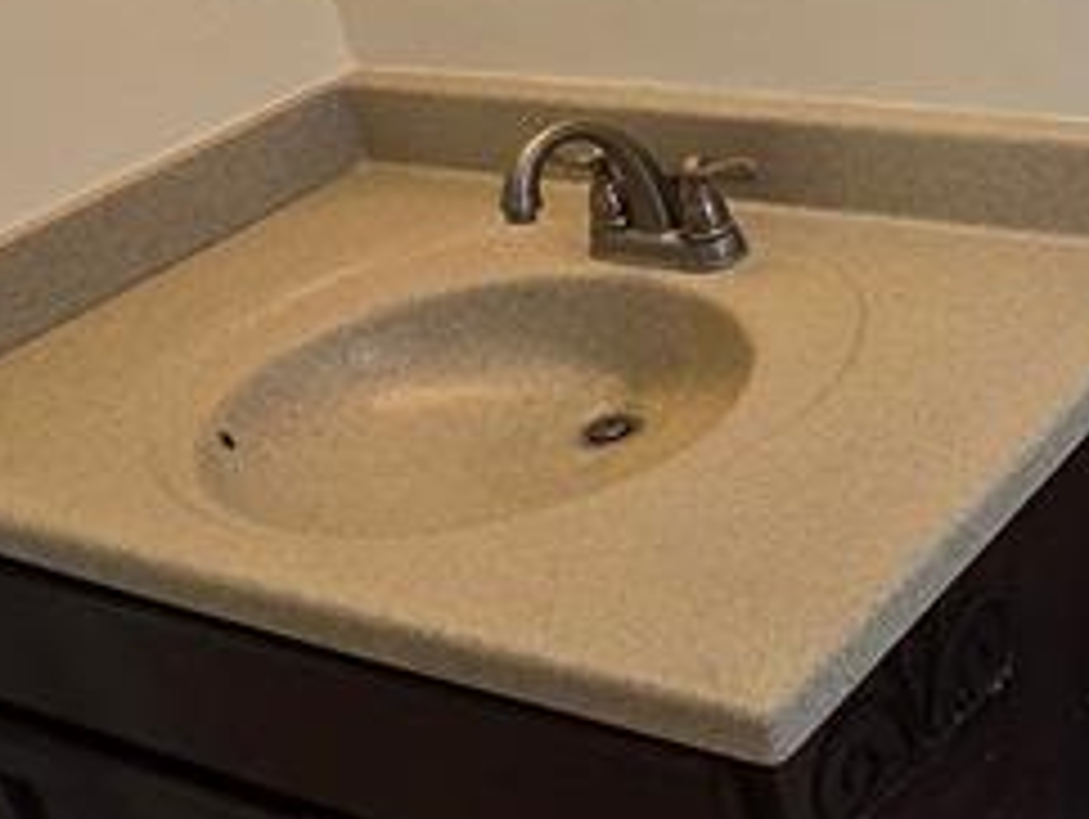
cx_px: 1202
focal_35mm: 55
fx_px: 1732
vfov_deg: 25.3
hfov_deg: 31.0
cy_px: 4
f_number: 2.2
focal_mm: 2.2
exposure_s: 1/164
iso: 50
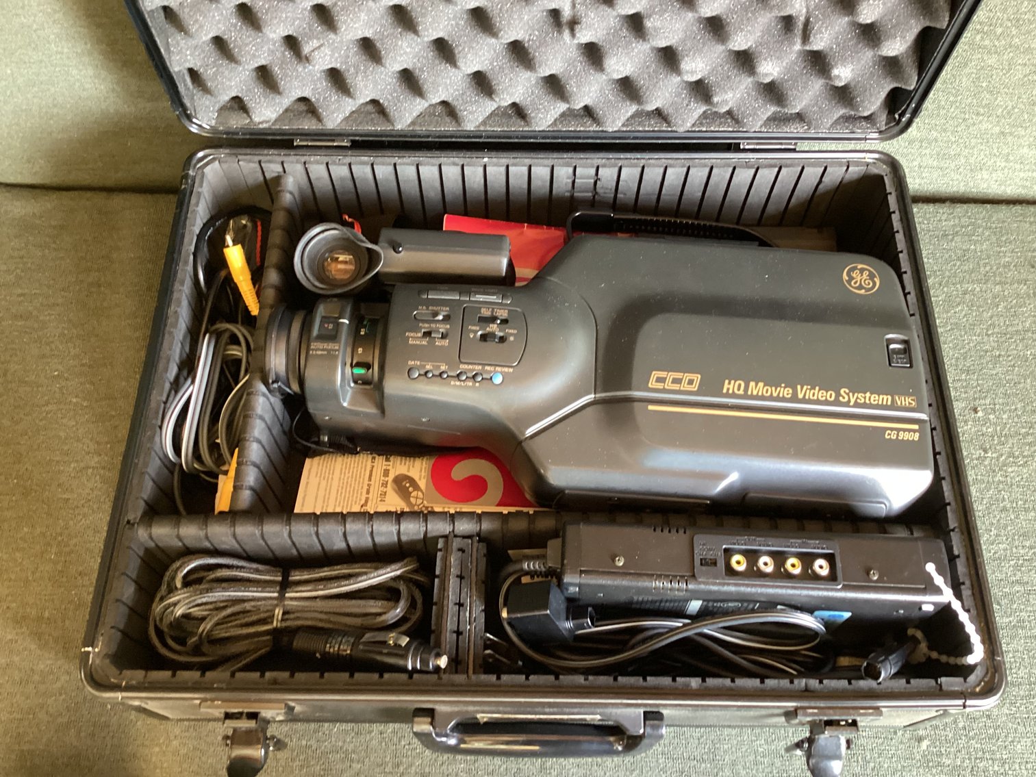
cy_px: 388
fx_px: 928
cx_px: 518
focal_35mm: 31
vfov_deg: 45.4
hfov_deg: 58.3
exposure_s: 1/25
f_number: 2.4
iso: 400
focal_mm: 3.3
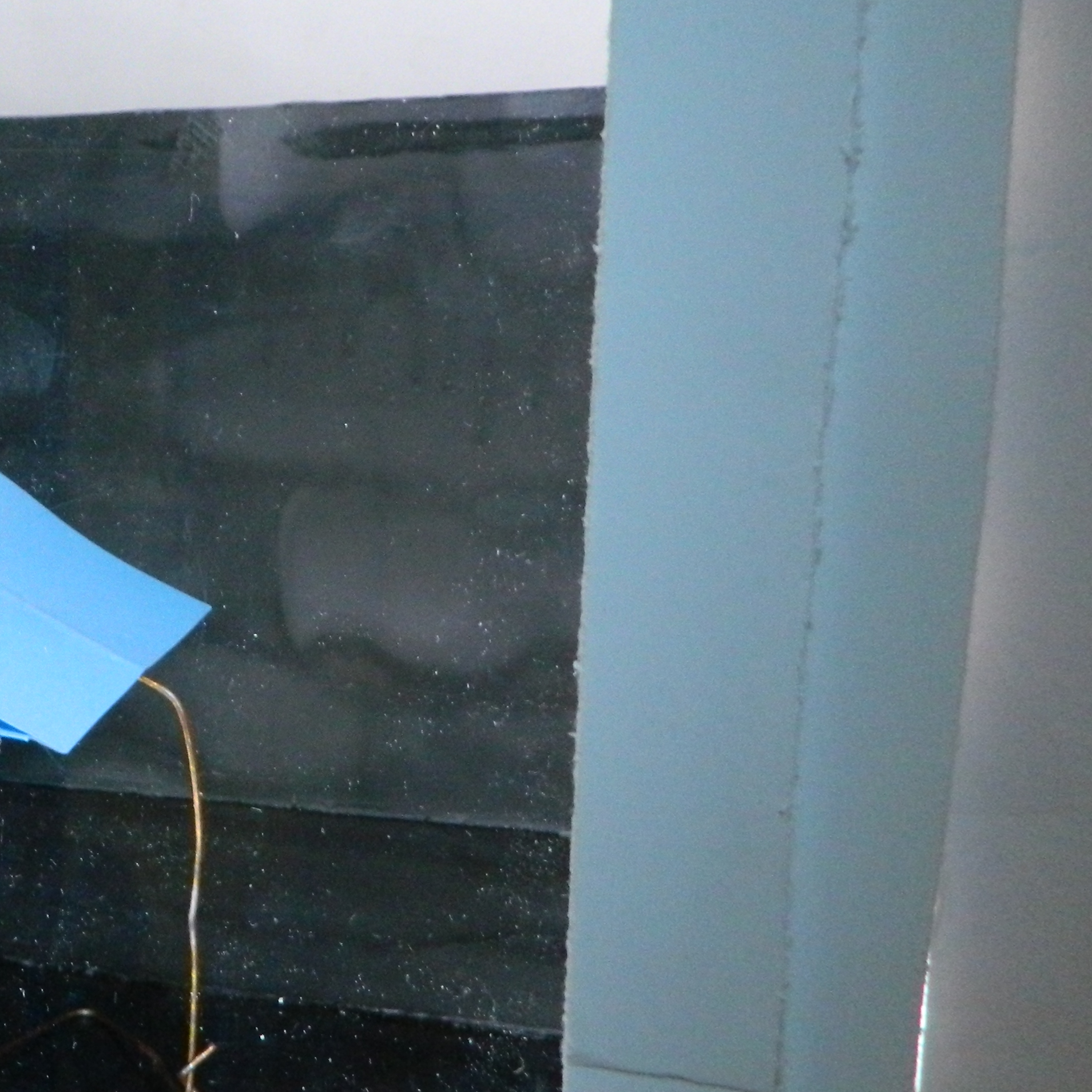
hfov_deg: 31.4
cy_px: 637
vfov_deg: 33.9
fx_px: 1785
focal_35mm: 50
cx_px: -6
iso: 400
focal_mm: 4.5
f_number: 3.1
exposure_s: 1/40
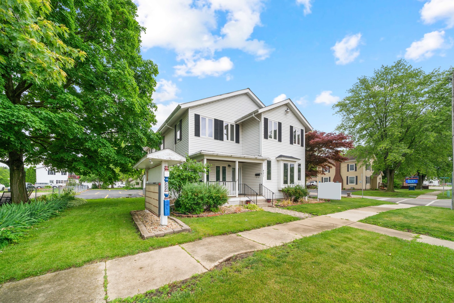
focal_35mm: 12
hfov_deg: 112.6
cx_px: 227
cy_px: 152
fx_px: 151
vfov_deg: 90.0
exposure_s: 1/125
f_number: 10
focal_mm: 12
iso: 400
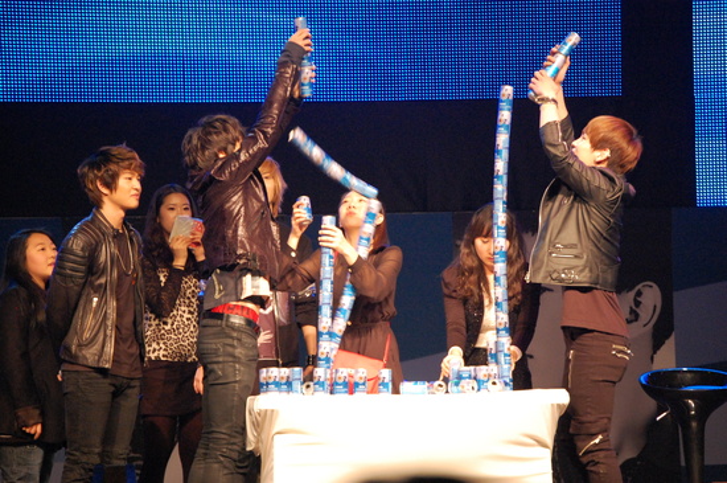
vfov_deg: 6.8
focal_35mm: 202
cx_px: 364
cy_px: 242
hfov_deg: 10.2
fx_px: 4083
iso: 1600
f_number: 5
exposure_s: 1/60
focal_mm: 135
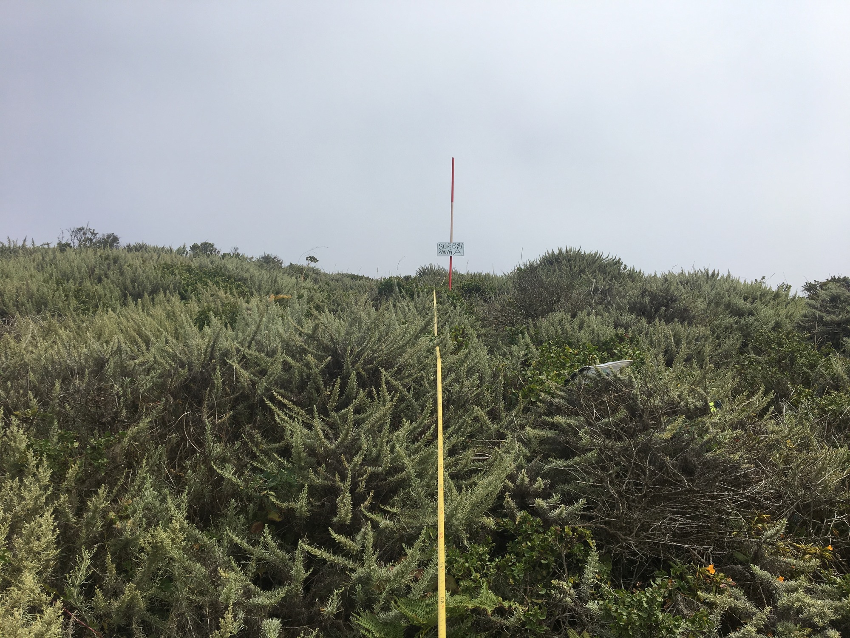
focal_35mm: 29
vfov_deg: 48.2
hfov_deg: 61.7
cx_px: 425
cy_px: 319
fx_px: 712
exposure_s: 1/2079
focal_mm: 4.15
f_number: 2.2
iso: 25
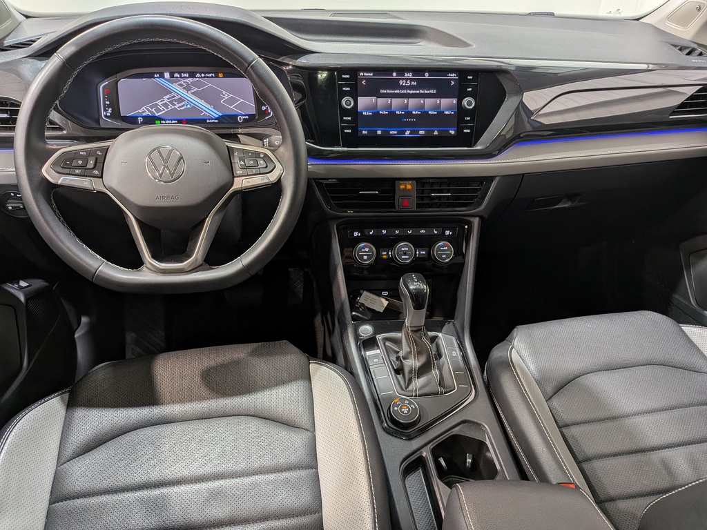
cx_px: 354
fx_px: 490
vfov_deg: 56.8
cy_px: 265
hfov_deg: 71.6
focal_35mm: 24
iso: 26
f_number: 1.7
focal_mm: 4.53
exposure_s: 1/100
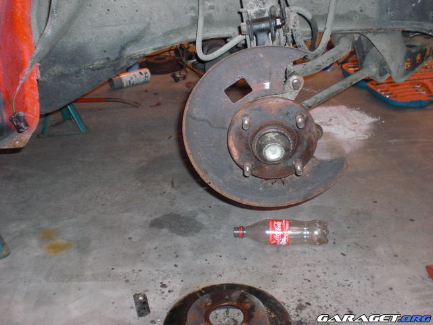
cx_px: 216
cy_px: 162
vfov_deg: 37.7
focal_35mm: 38
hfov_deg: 49.0
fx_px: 475
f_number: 3.1
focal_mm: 6.3
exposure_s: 1/60
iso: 200
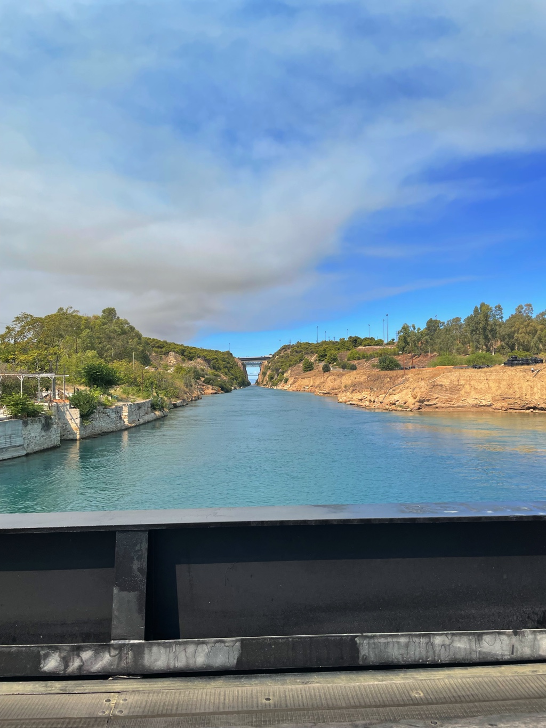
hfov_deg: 53.1
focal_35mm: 26
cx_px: 273
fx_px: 547
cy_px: 364
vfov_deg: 67.3
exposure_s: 1/3401
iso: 32
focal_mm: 4.2
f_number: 1.6
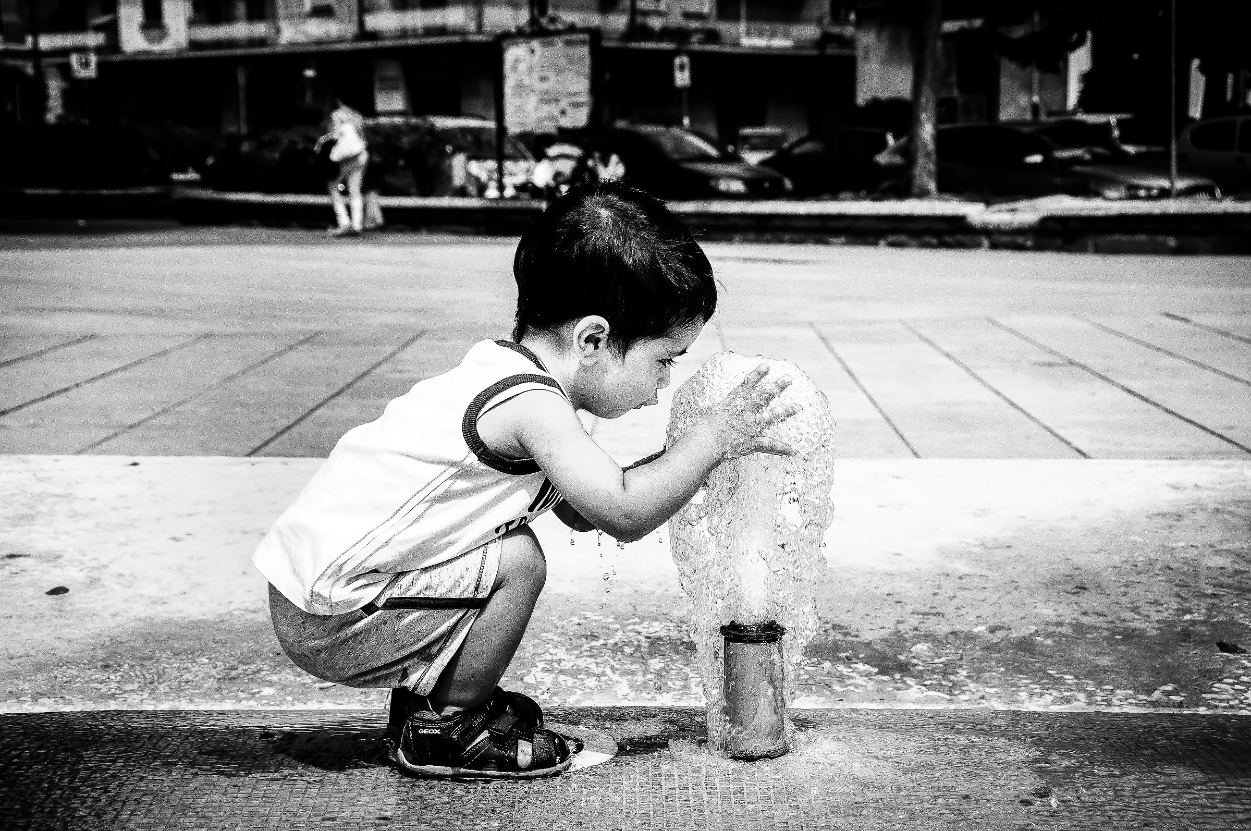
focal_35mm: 72
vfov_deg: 18.9
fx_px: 2499
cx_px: 626
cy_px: 416
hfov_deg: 28.1
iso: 200
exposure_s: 1/1000
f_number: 8
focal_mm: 48
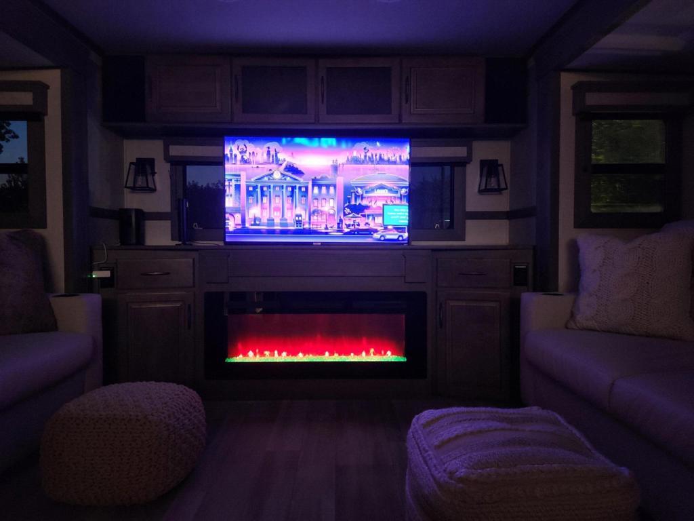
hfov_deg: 73.9
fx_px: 461
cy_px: 260
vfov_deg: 58.9
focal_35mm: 23
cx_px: 347
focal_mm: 5.4
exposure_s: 1/25
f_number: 1.8
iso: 500
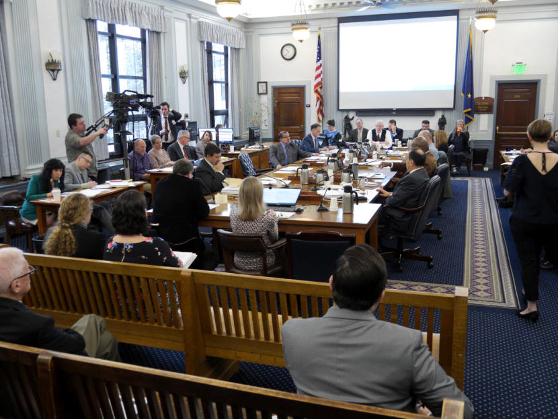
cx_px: 279
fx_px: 484
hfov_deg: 59.9
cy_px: 210
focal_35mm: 30
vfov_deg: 46.8
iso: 1600
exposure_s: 1/50
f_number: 3.6
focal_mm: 15
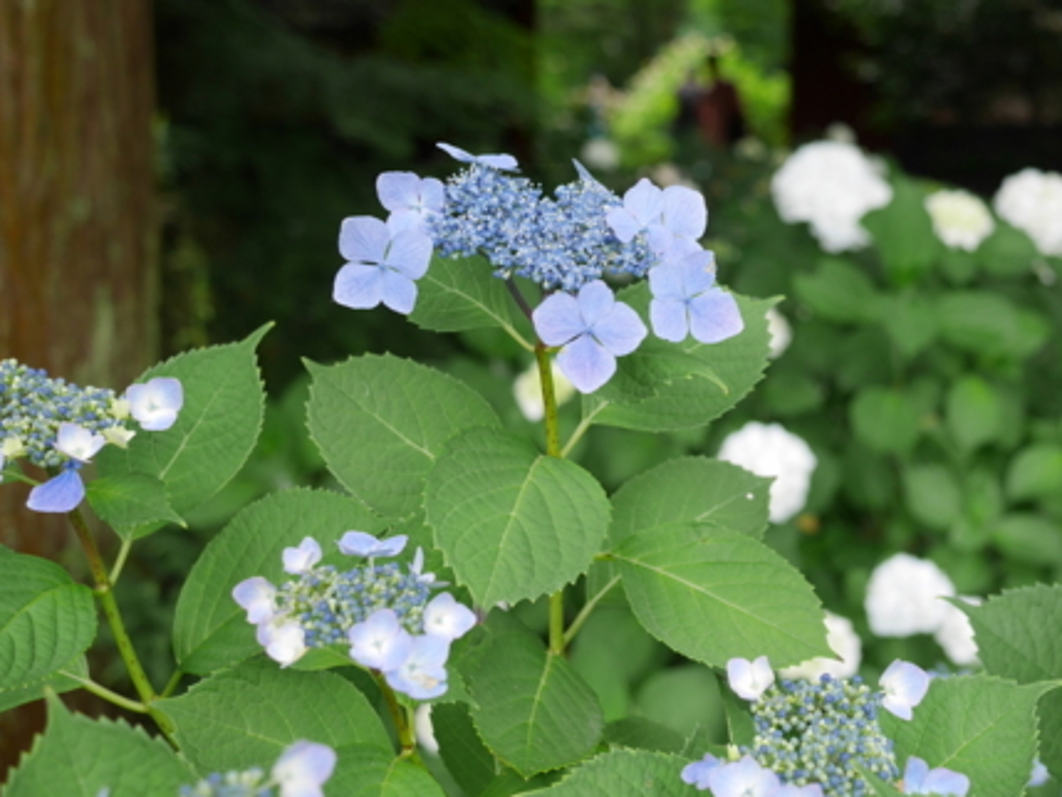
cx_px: 740
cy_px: 286
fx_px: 1719
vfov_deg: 26.0
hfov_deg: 33.9
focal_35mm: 56
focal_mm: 20
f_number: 2.8
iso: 200
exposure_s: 1/200
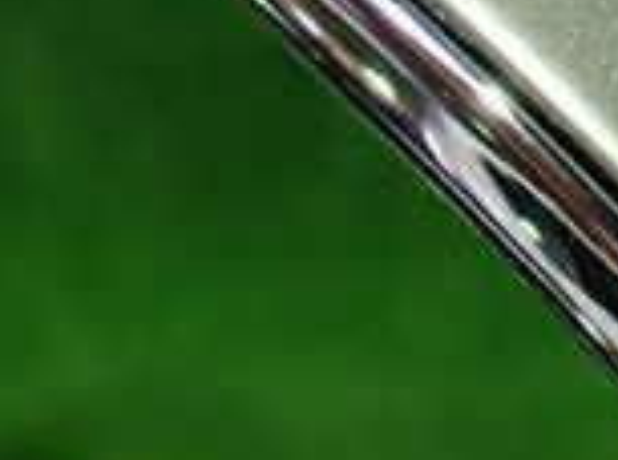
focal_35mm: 118
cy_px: -93
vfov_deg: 12.2
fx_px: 2102
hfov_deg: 16.3
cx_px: 654
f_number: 2.3
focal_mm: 5.4
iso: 800
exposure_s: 1/80
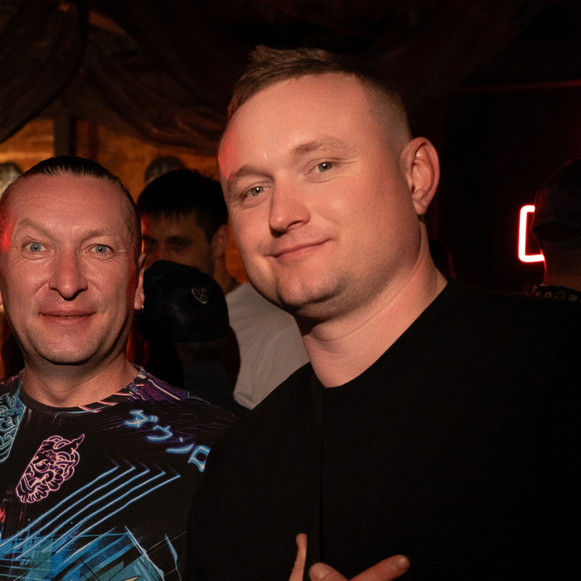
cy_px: 462
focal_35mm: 81
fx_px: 1538
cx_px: 81
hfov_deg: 21.0
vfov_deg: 21.1
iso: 2000
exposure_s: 1/125
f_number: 4.5
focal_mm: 38
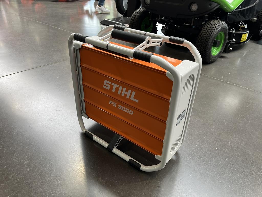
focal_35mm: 26
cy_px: 98
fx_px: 197
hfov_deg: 67.3
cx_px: 131
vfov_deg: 53.1
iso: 100
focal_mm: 5.1
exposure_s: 1/100
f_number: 1.6
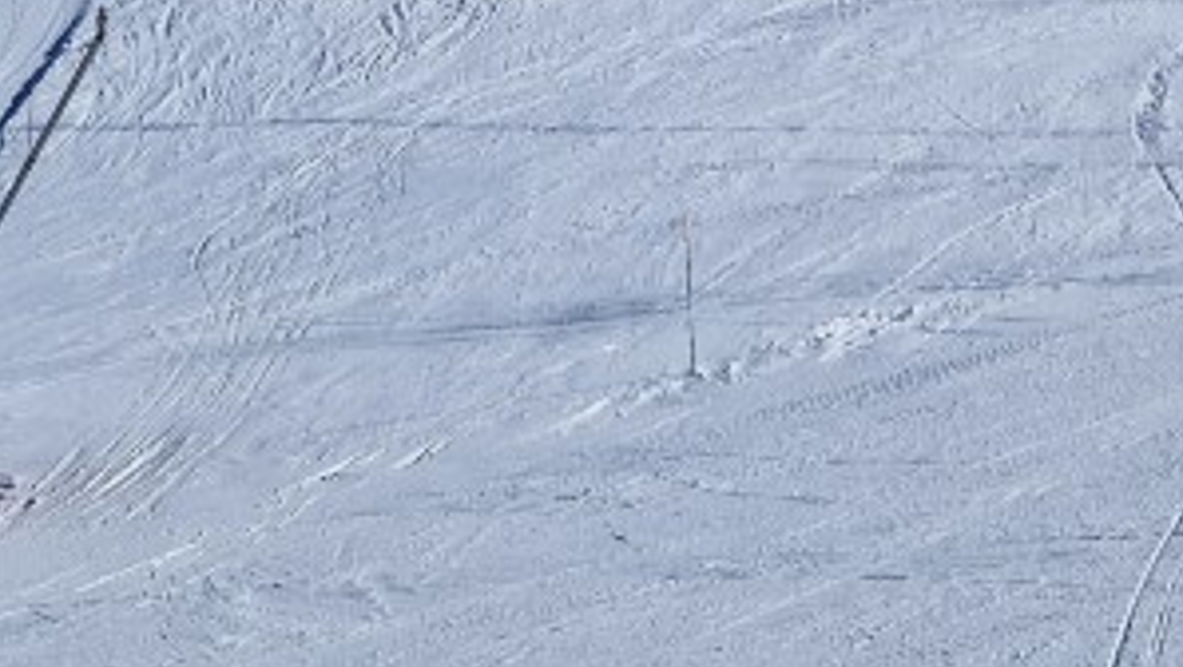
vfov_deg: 12.0
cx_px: 568
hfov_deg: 24.7
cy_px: -818
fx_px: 2699
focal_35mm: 86
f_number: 1.8
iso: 50
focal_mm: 5.4
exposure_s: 1/4864
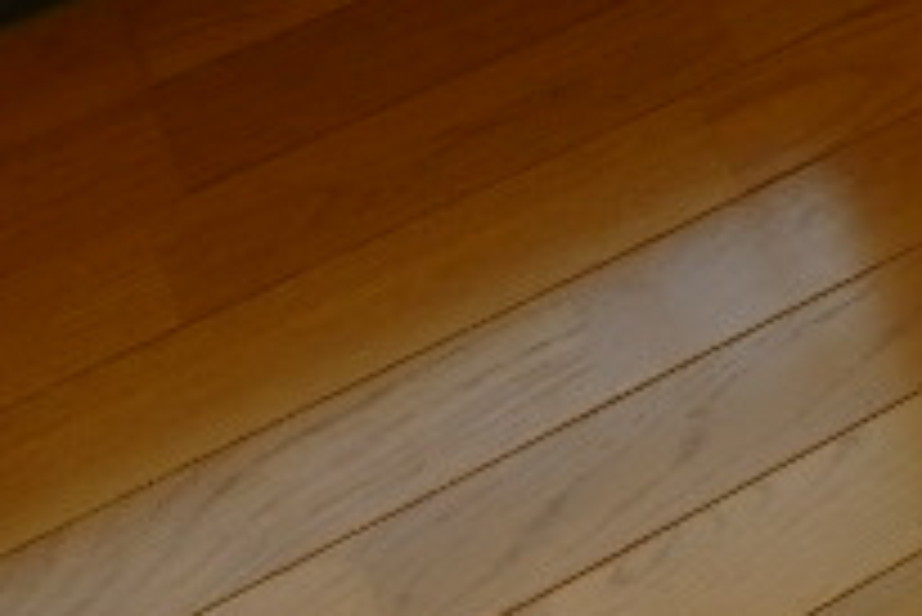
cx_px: 1430
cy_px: -162
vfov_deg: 16.1
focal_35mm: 81
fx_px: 2076
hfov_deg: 20.8
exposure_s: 1/320
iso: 125
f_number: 3
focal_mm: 4.5
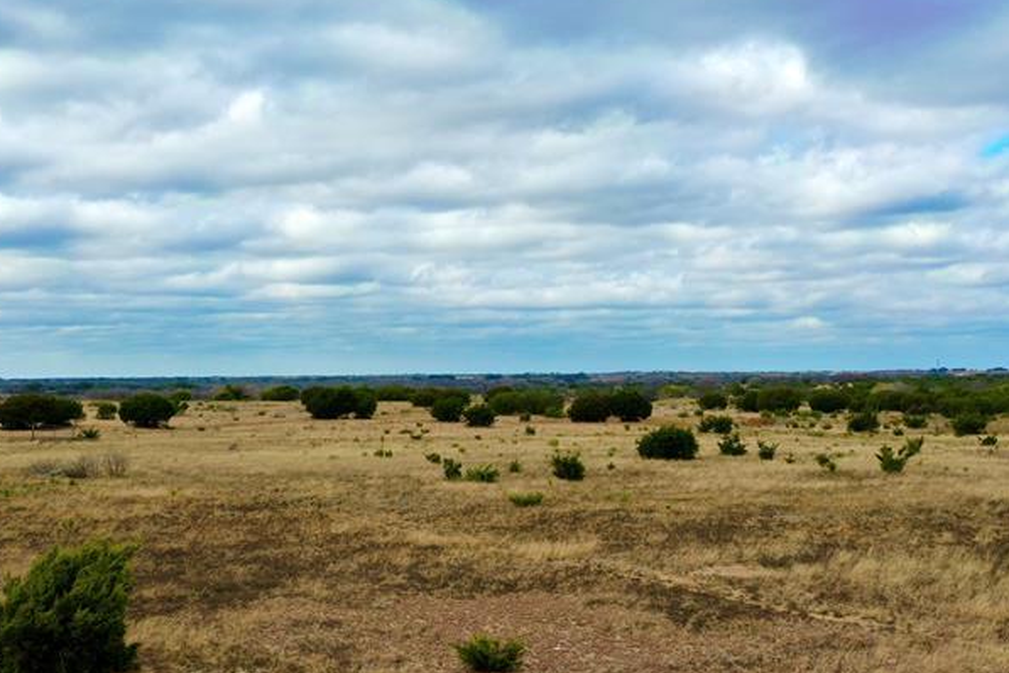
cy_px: 364
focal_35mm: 48
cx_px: 461
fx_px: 1345
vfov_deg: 28.1
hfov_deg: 41.1
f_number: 5
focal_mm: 10.26
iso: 100
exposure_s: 1/320
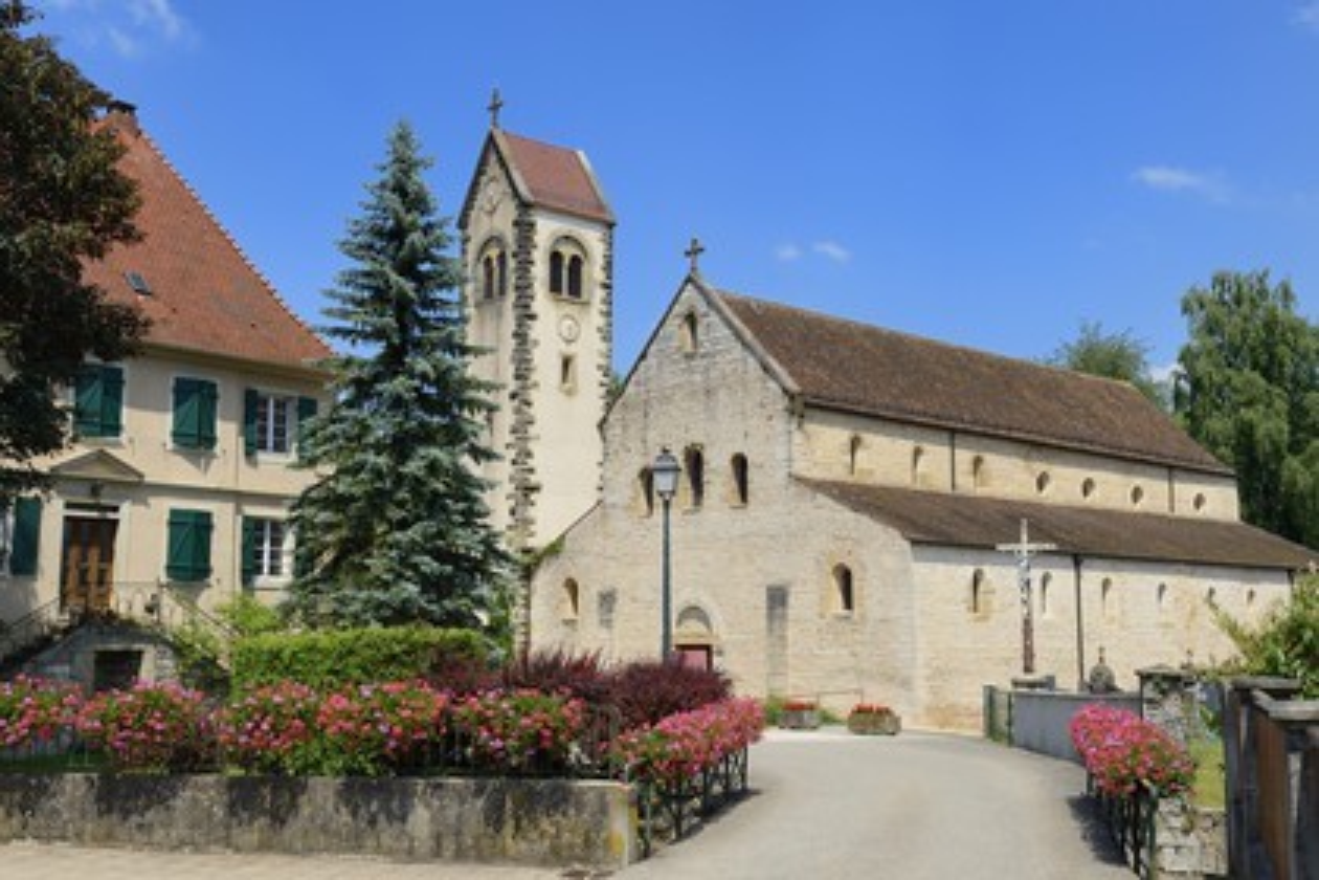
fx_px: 1392
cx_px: 660
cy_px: 440
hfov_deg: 50.7
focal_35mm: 38
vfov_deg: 35.1
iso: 200
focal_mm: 38
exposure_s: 1/320
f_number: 11
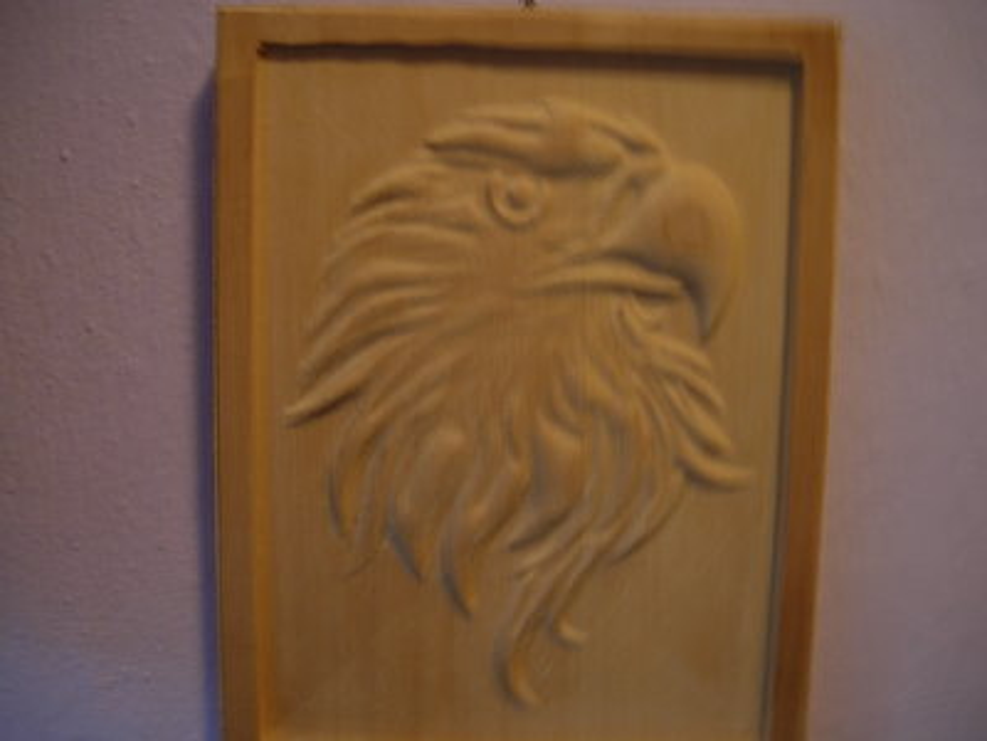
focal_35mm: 36
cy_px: 370
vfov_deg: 39.7
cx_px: 494
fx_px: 1026
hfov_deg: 51.4
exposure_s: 1/6.3
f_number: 2.7
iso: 50
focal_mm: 7.5
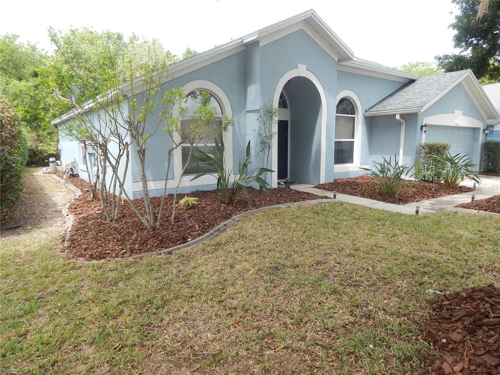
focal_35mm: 22
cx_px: 250
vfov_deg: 61.1
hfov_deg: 76.4
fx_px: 318
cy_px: 188
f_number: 3
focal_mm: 4
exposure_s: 1/400
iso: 125
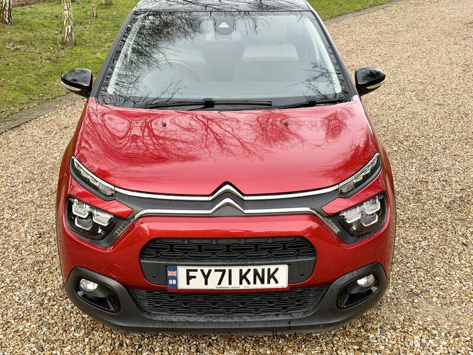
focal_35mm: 48
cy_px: 178
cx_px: 236
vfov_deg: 30.3
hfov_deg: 39.7
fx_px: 656
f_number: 1.78
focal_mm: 6.76
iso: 80
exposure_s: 1/375
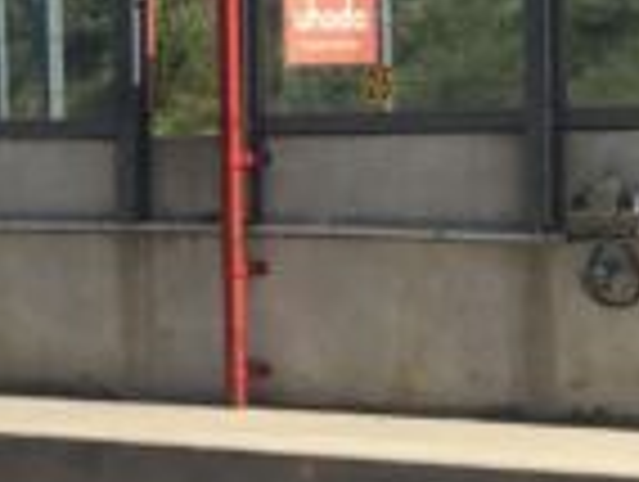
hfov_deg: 8.1
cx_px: -1300
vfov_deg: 7.1
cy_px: 207
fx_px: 3865
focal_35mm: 209
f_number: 2.2
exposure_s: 1/1148
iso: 25
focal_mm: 4.15
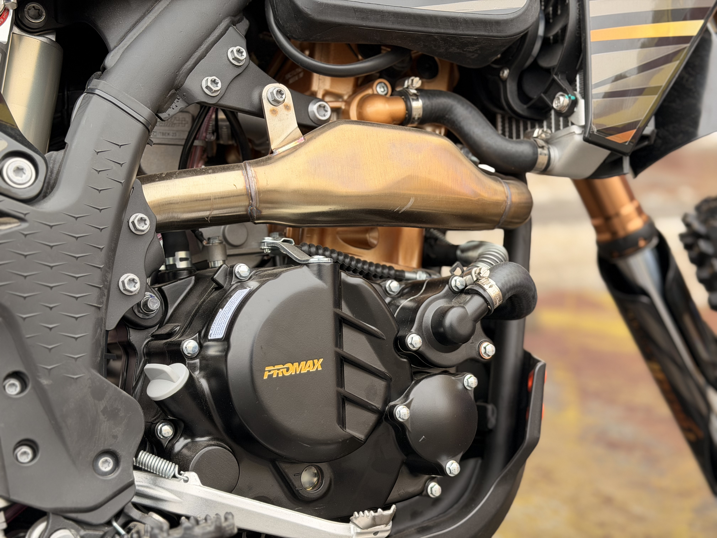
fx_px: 994
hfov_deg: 39.7
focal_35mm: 48
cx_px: 358
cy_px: 269
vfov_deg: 30.3
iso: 80
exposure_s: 1/154
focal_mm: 6.76
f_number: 1.78
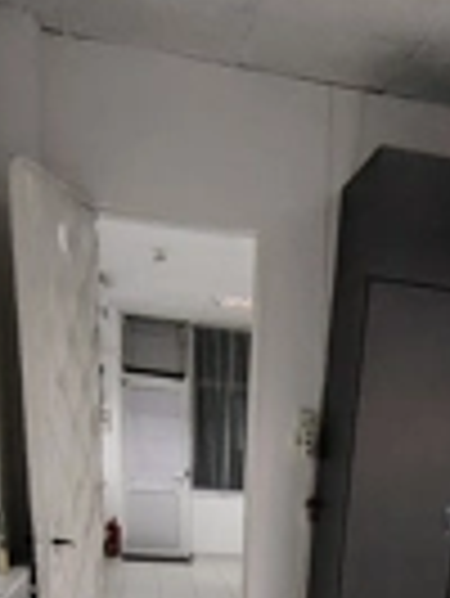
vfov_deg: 31.3
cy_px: 724
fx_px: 883
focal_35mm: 51
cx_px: 324
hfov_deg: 28.3
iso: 770
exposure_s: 1/33.3
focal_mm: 1.42
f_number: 2.2
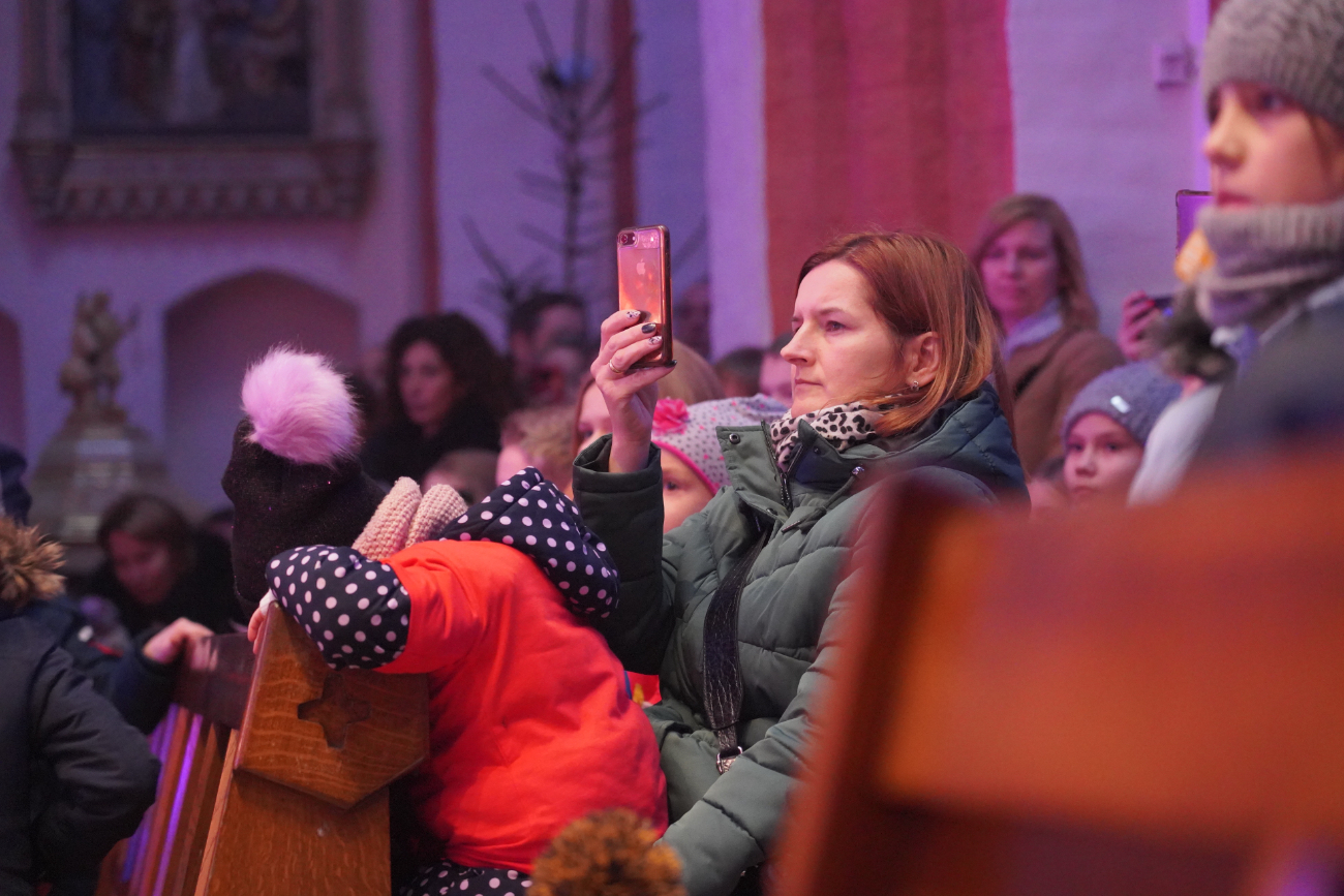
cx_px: 672
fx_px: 3920
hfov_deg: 19.5
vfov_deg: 13.0
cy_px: 448
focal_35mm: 105
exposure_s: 1/100
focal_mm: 105
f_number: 4
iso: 12800
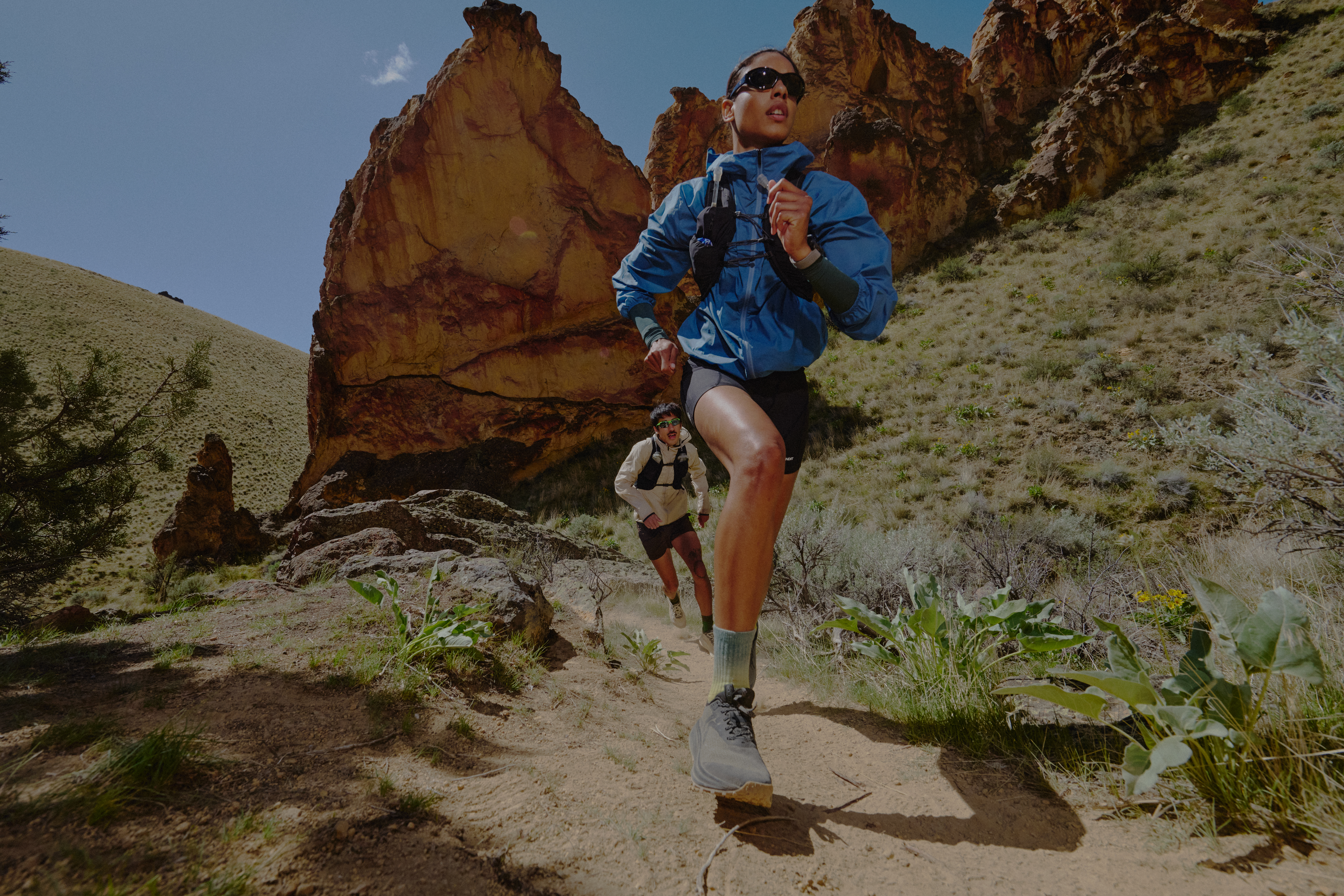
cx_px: 672
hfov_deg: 104.3
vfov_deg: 81.2
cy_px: 448
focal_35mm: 14
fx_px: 523
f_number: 8
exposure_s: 1/2500
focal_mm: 14
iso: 800
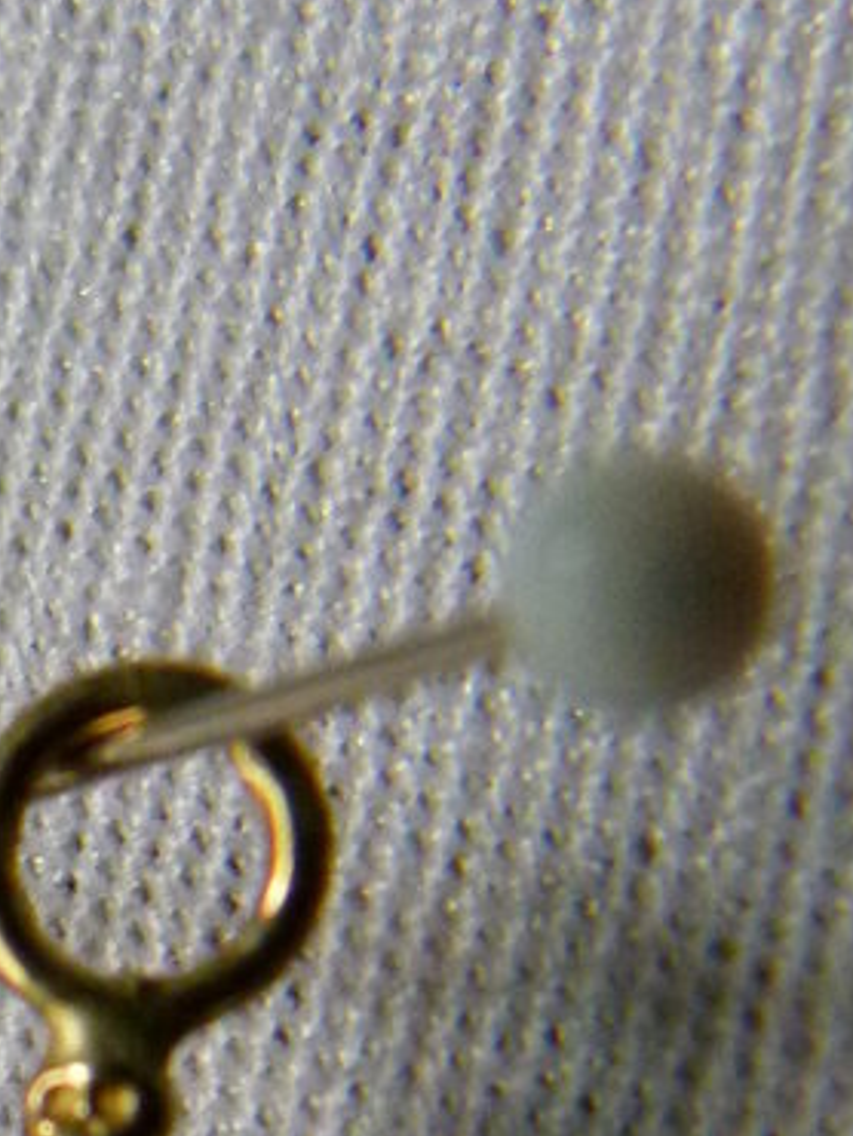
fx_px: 2954
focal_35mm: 90
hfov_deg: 15.0
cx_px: -503
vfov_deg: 20.6
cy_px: 1294
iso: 400
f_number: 2.8
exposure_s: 1/60
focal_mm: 4.5
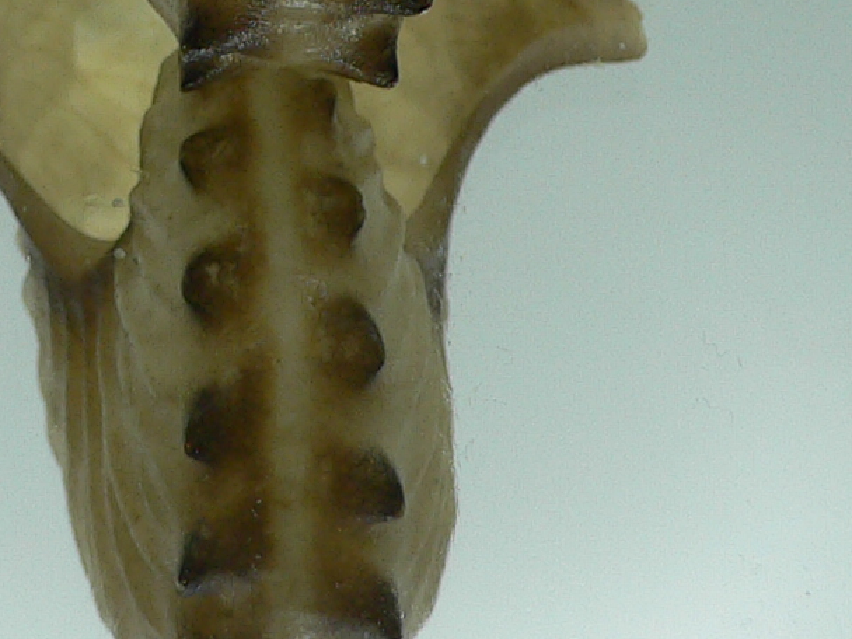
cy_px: -371
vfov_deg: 12.1
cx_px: 238
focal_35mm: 116
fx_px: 2855
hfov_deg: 16.9
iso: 80
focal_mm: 4.6
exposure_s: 1/100
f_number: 2.8
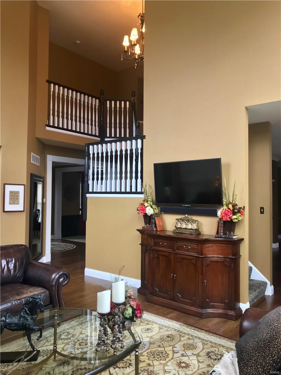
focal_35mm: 28
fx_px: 303
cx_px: 140
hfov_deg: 49.7
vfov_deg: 63.4
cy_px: 188
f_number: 1.8
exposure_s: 1/30
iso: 100
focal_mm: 3.99
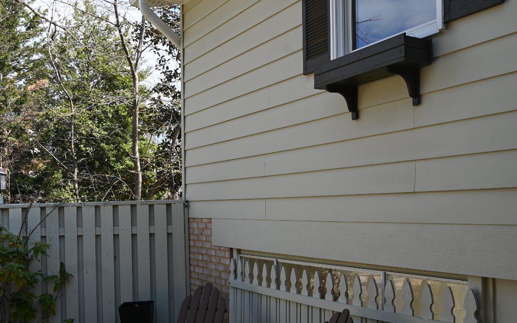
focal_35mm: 37
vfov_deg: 34.2
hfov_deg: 52.8
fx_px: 521
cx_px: 258
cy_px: 211
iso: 100
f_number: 6.3
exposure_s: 1/160
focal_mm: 24
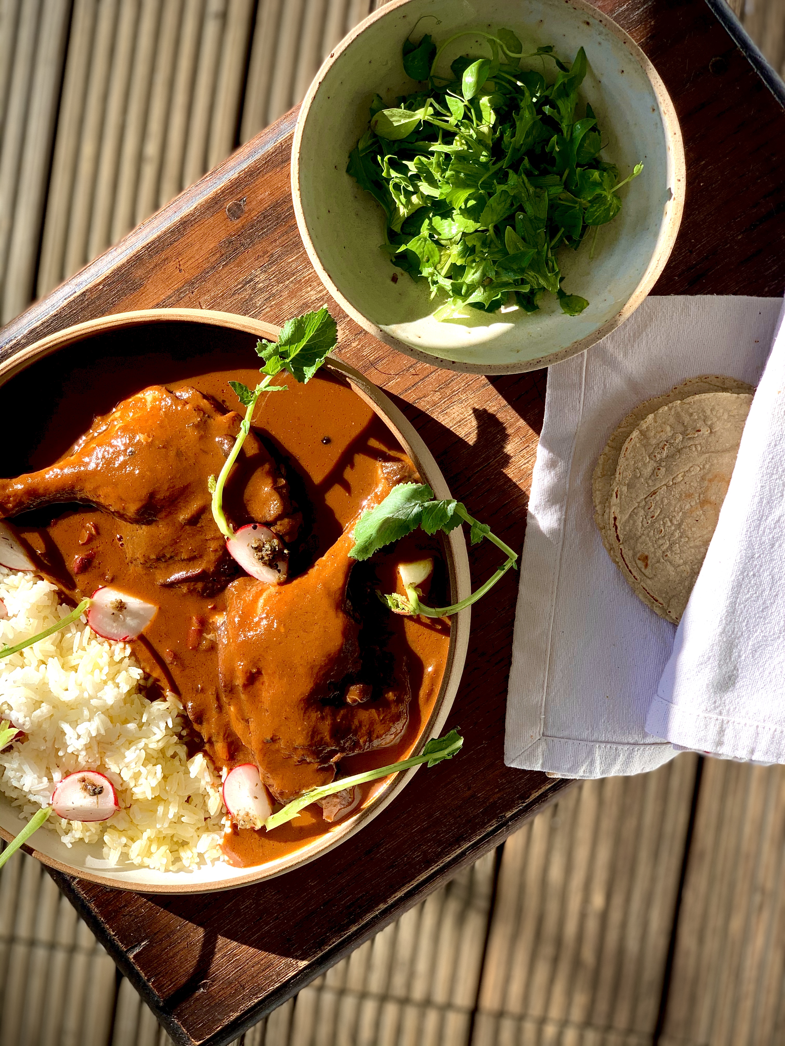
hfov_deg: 28.0
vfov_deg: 36.8
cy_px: 523
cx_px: 392
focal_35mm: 52
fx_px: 1572
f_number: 2.4
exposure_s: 1/313
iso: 16
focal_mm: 6
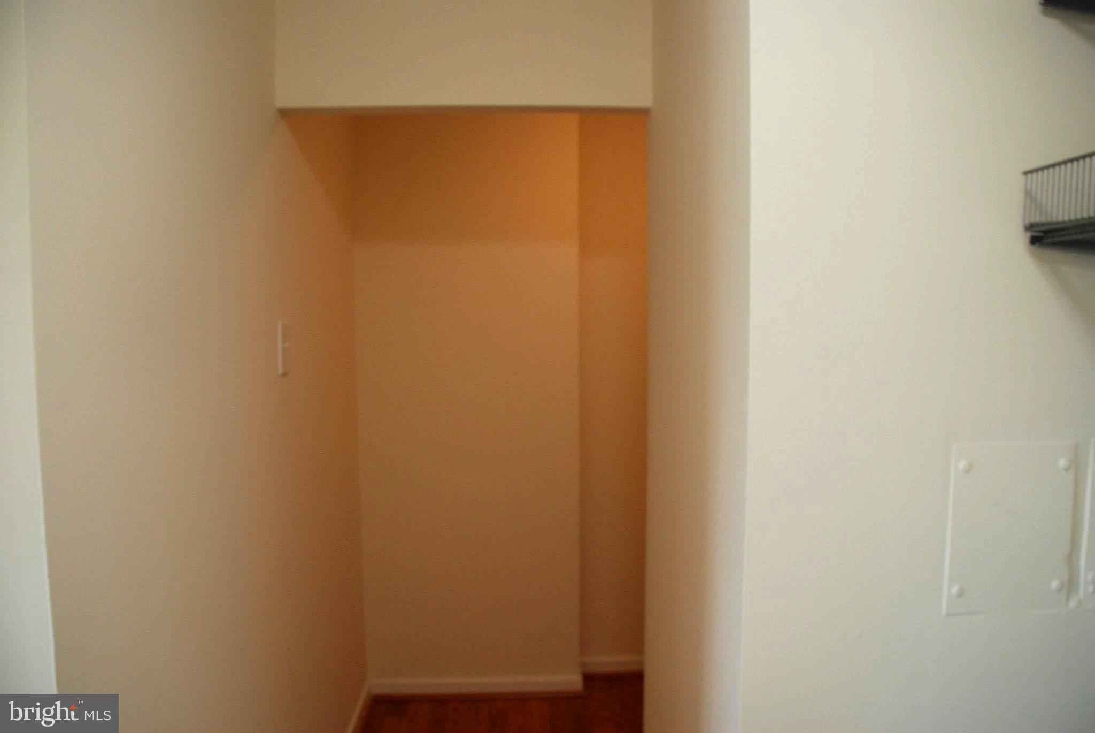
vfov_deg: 43.7
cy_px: 366
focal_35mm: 30
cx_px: 548
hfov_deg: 61.9
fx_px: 913
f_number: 4.5
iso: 640
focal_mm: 20
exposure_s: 1/80
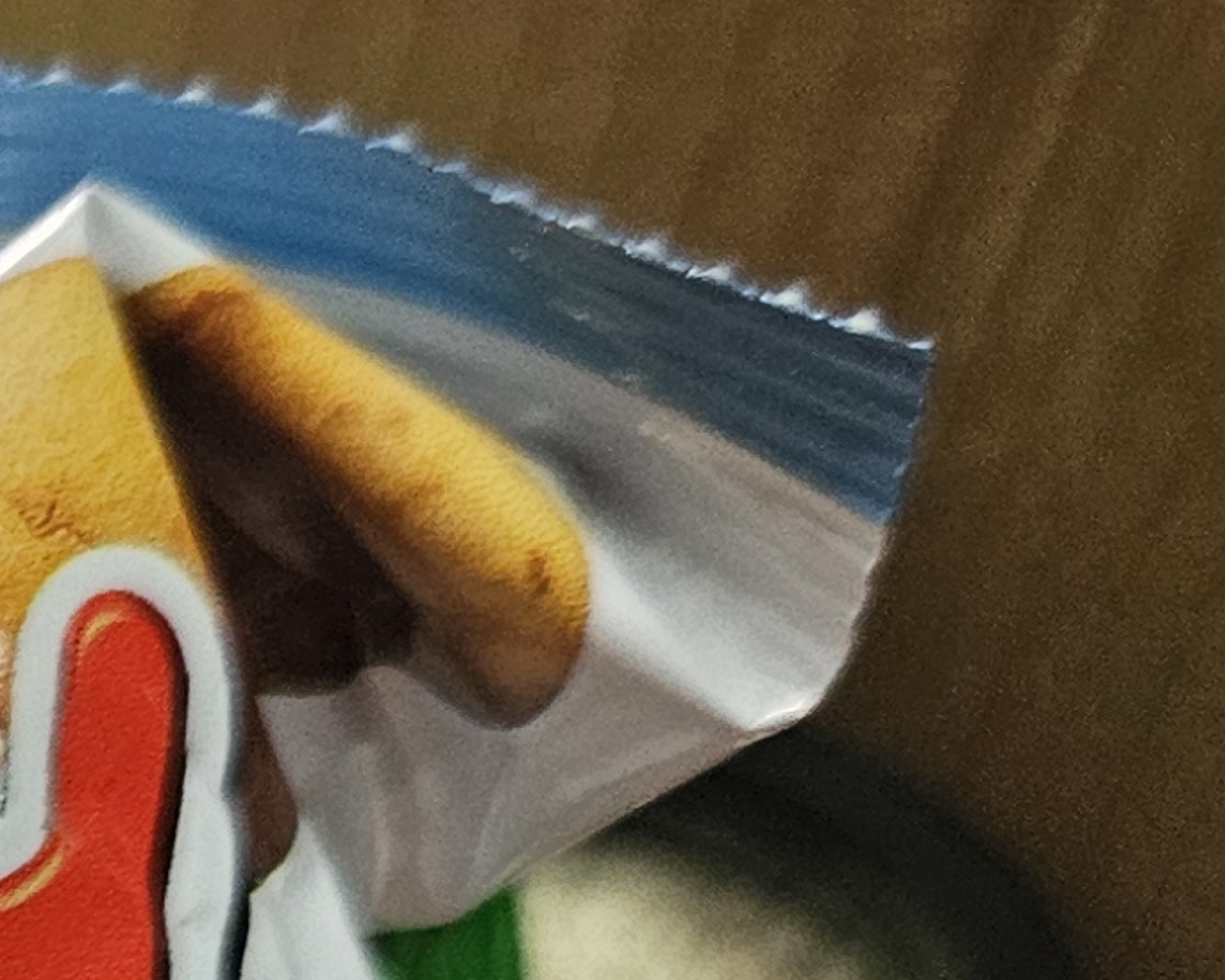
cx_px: -1255
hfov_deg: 12.8
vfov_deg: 10.8
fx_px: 4749
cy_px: 1958
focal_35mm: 131
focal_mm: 5.4
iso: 250
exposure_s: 1/120
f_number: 1.8
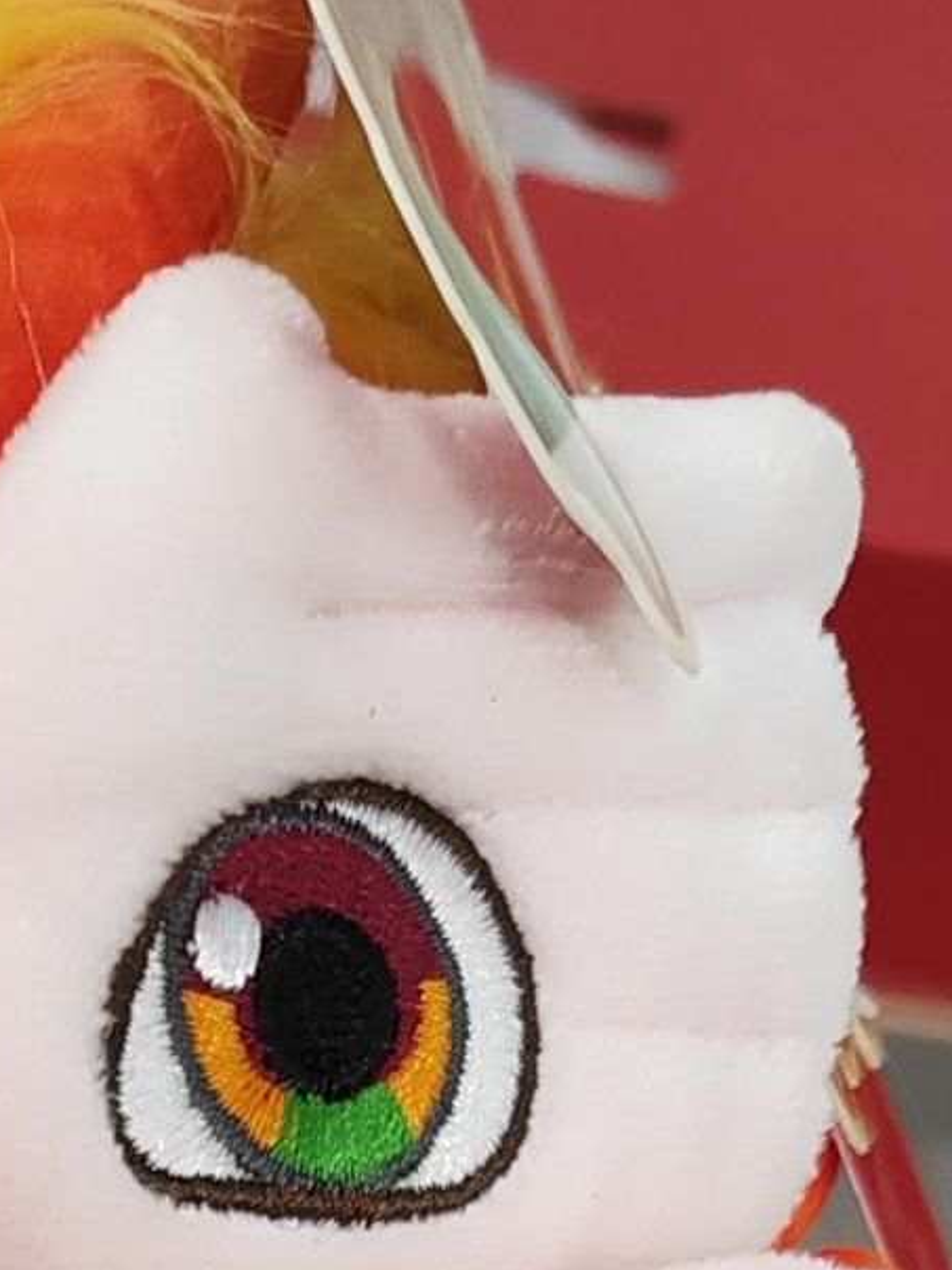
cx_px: -355
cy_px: 2295
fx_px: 4474
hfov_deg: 11.7
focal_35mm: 122
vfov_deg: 14.2
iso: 500
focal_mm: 5.52
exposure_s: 1/100
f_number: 1.9
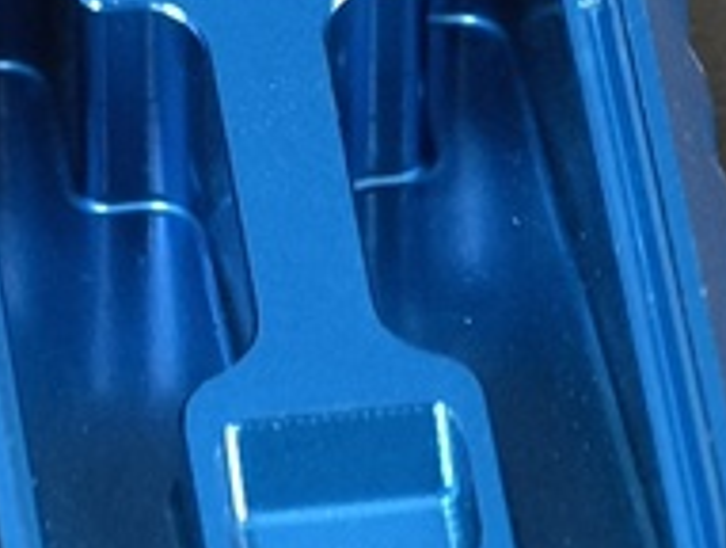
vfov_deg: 2.8
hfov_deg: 3.7
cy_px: 30
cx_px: 27
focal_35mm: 534
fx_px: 11221
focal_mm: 22.48
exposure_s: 1/15
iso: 1554
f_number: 2.67
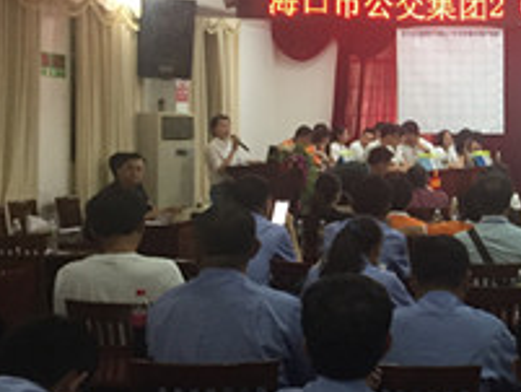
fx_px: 1084
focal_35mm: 72
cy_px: 167
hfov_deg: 24.8
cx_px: 599
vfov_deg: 20.4
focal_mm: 4.15
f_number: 2.2
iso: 160
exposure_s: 1/33
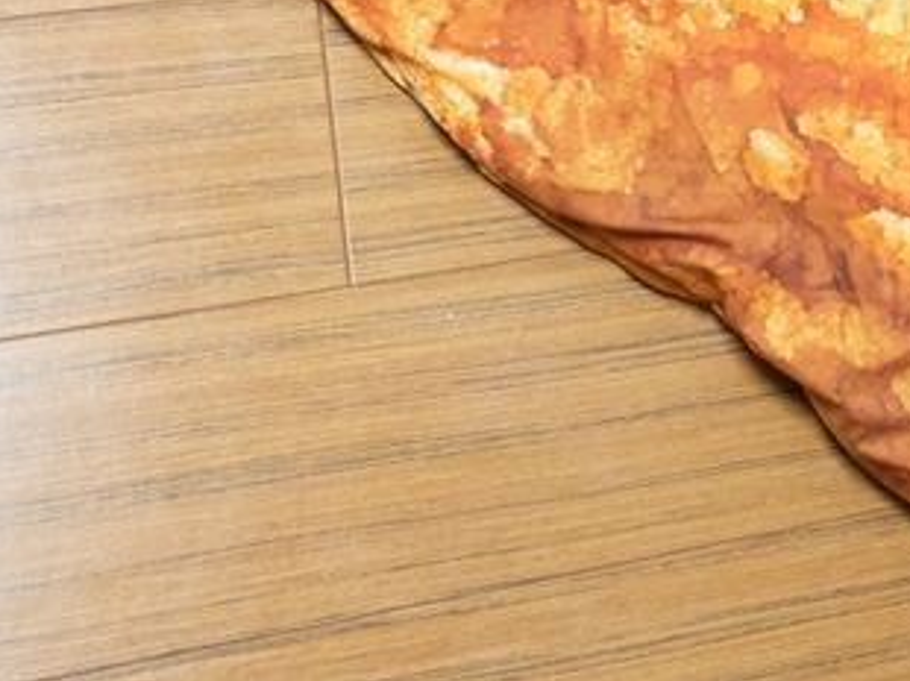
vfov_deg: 12.6
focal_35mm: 108
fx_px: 2837
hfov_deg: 17.4
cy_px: -487
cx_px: 1095
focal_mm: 29
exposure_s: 1/30
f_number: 5.6
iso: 3200
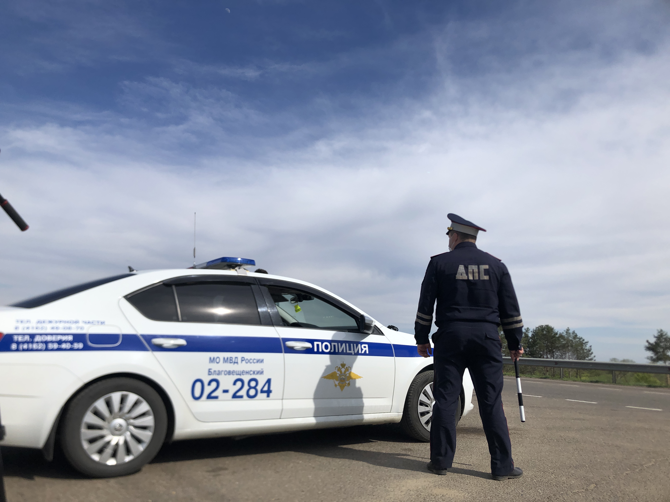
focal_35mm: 28
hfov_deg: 63.4
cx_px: 335
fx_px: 542
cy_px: 251
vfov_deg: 49.7
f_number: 1.8
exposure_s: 1/4425
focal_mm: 3.99
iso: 25
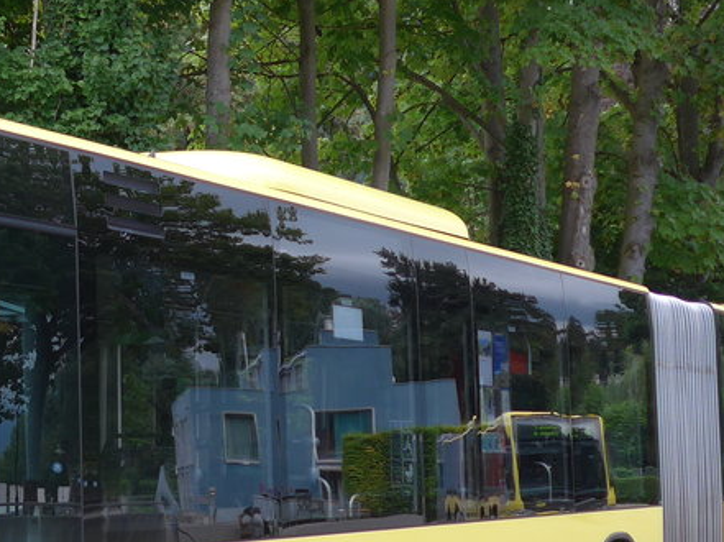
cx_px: 46
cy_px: 378
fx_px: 1651
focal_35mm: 79
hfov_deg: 23.9
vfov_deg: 18.6
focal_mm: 6
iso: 80
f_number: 2
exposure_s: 1/125
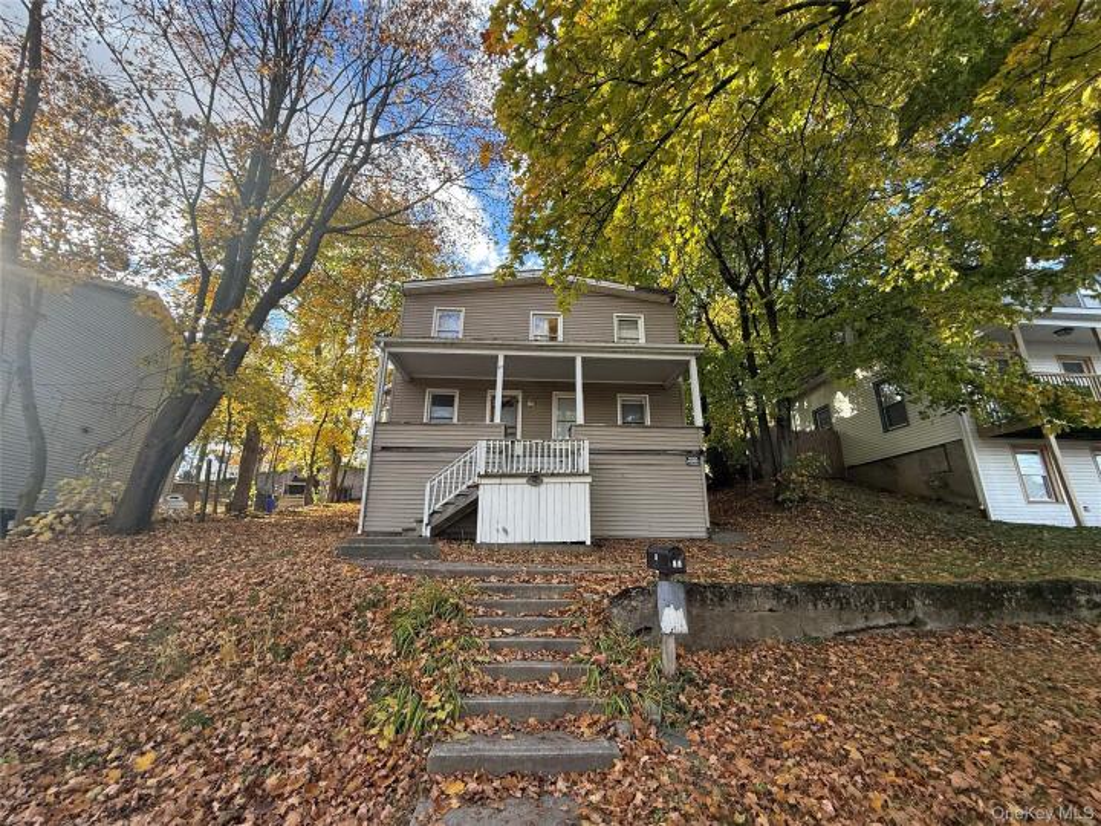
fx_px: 445
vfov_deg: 85.7
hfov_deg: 102.1
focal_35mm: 14
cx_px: 550
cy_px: 413
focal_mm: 2.22
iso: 64
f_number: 2.2
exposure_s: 1/218
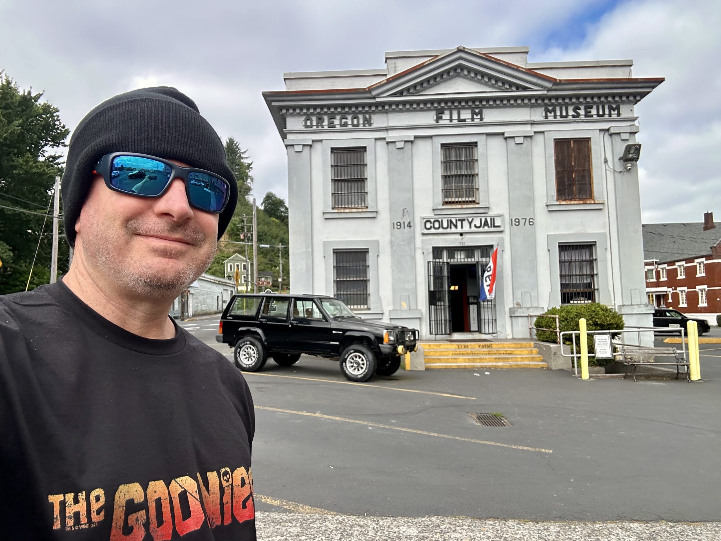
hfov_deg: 73.9
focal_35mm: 23
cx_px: 360
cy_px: 270
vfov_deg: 58.9
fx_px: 479
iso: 25
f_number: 1.9
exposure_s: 1/491
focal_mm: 2.69
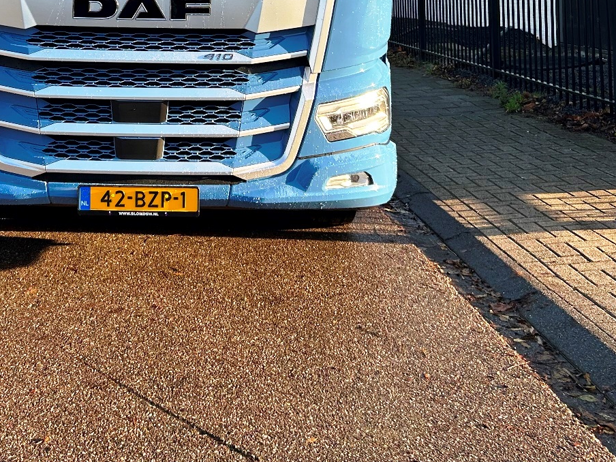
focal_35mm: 58
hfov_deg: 32.5
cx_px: 137
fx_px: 1032
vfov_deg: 23.7
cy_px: -40
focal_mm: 5.7
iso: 50
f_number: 1.5
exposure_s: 1/617
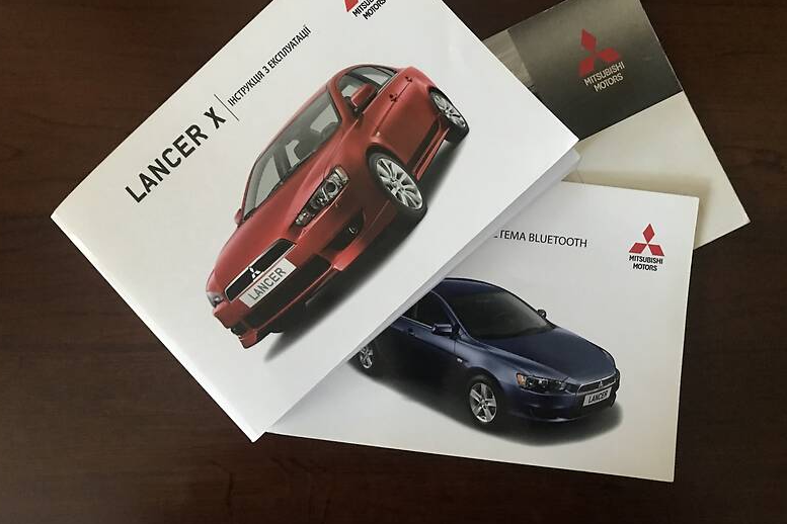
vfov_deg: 43.5
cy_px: 235
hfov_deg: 61.9
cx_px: 391
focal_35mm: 30
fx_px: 656
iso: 80
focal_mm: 4
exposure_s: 1/5
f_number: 1.8
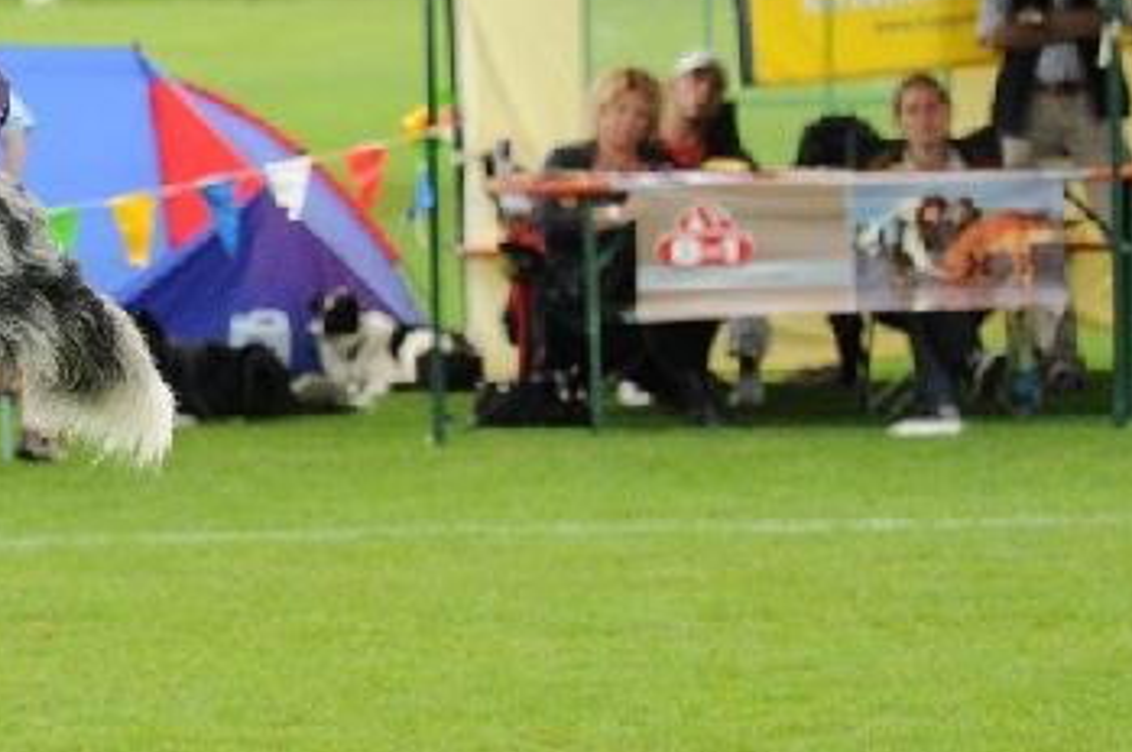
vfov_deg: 5.1
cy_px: 238
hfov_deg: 7.6
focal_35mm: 268
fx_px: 8419
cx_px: -130
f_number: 2.8
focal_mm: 78
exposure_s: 1/1000
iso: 500
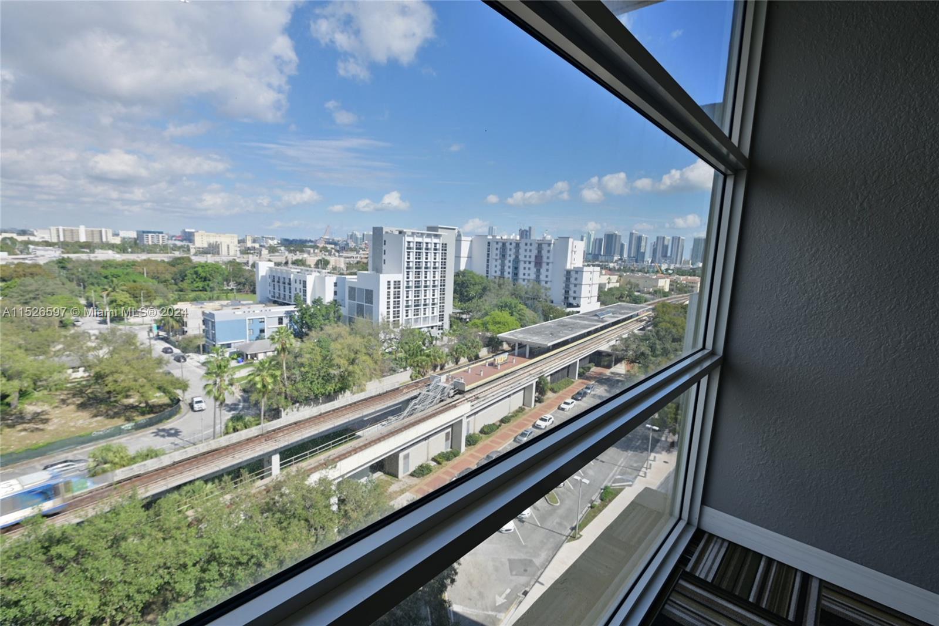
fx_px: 417
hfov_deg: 96.7
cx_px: 470
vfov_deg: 73.7
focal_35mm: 16
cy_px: 313
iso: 100
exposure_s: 1/80
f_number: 8
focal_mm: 16
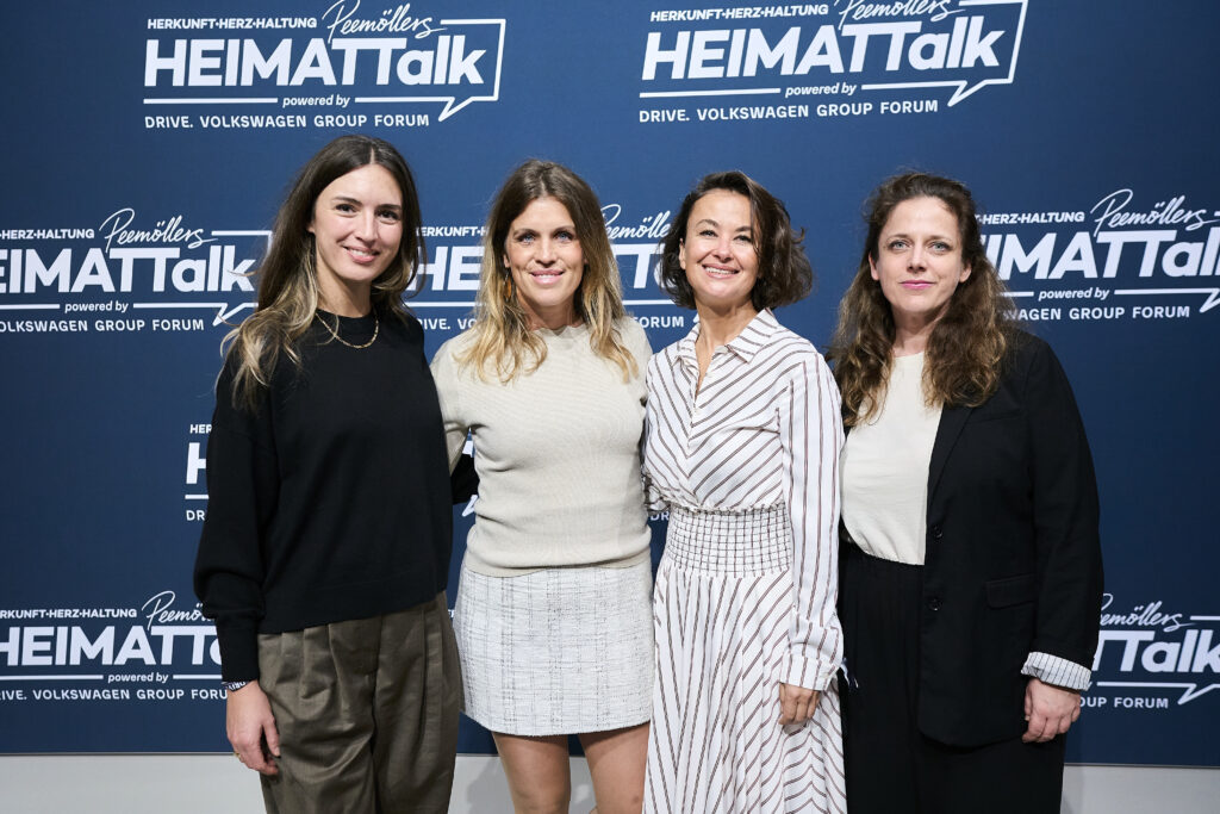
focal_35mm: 35
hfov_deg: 54.4
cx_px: 610
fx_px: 1186
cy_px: 407
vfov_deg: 37.9
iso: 2500
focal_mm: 35
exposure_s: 1/320
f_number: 4
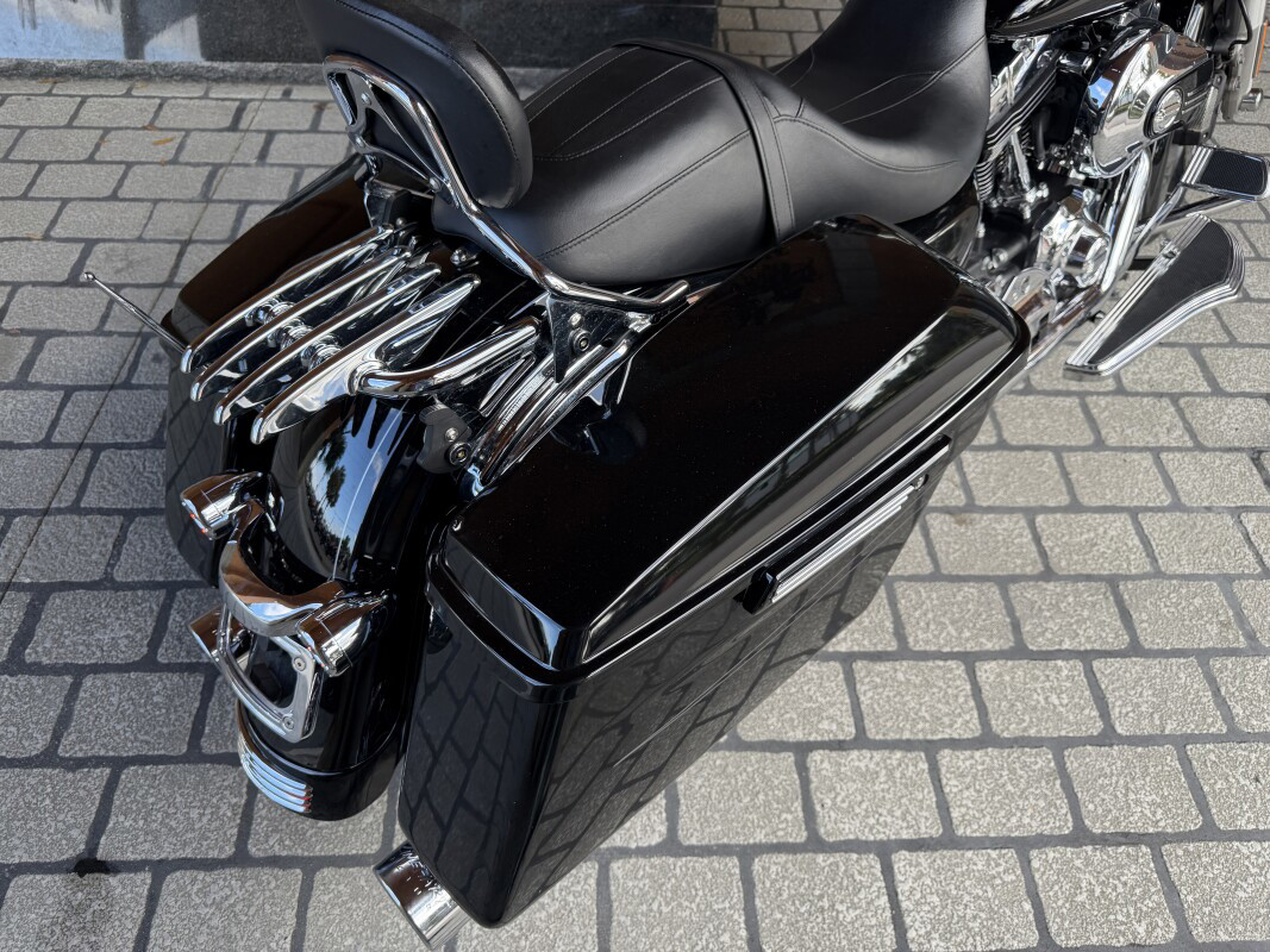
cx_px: 635
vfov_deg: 56.8
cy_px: 476
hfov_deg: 71.6
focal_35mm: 24
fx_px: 880
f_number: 1.78
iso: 80
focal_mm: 6.76
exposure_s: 1/351
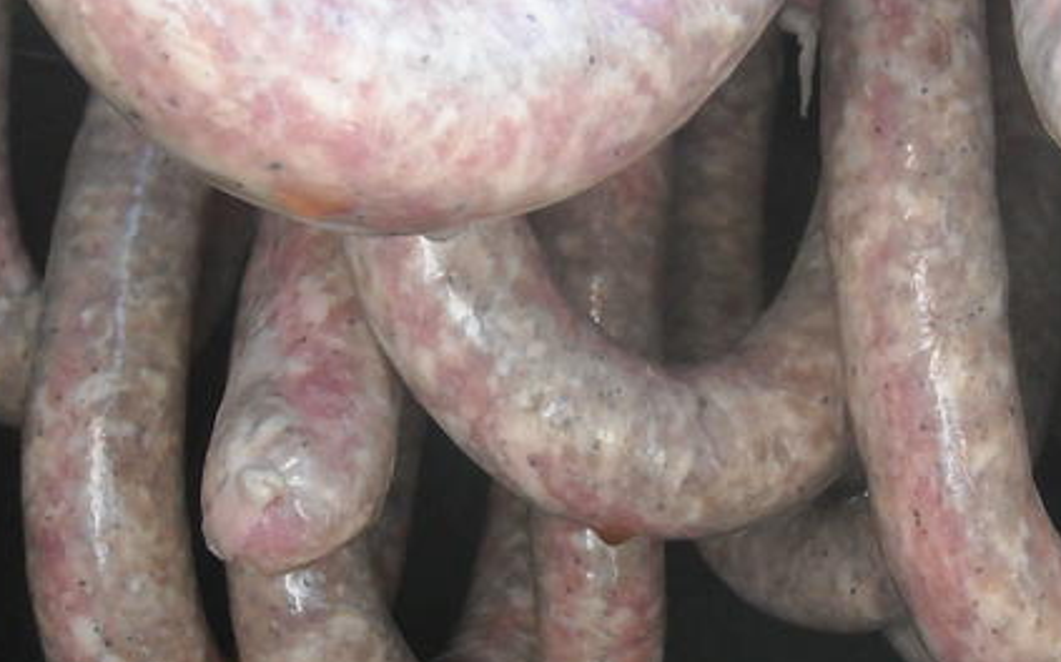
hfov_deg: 25.7
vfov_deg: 16.5
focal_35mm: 79
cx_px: 853
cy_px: 239
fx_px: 2283
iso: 237
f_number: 2.8
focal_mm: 5.7
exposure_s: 1/250
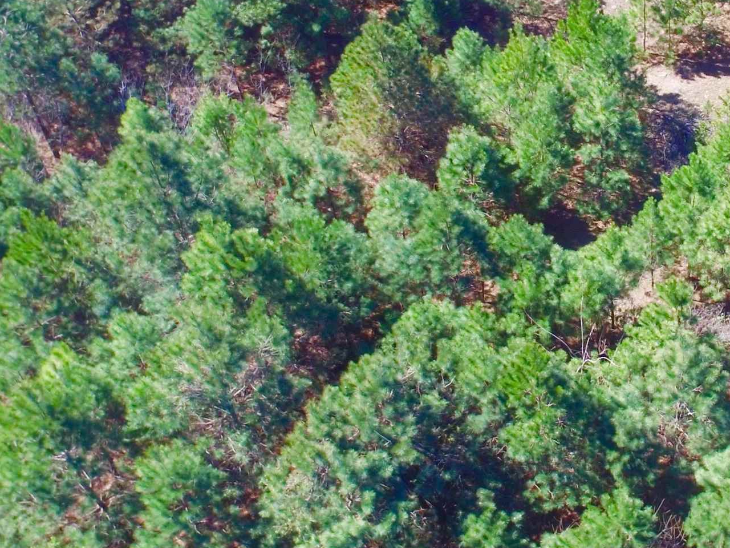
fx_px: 1012
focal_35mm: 48
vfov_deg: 29.8
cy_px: 142
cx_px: 620
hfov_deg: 37.7
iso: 100
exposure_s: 1/344
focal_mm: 3.61
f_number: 2.8
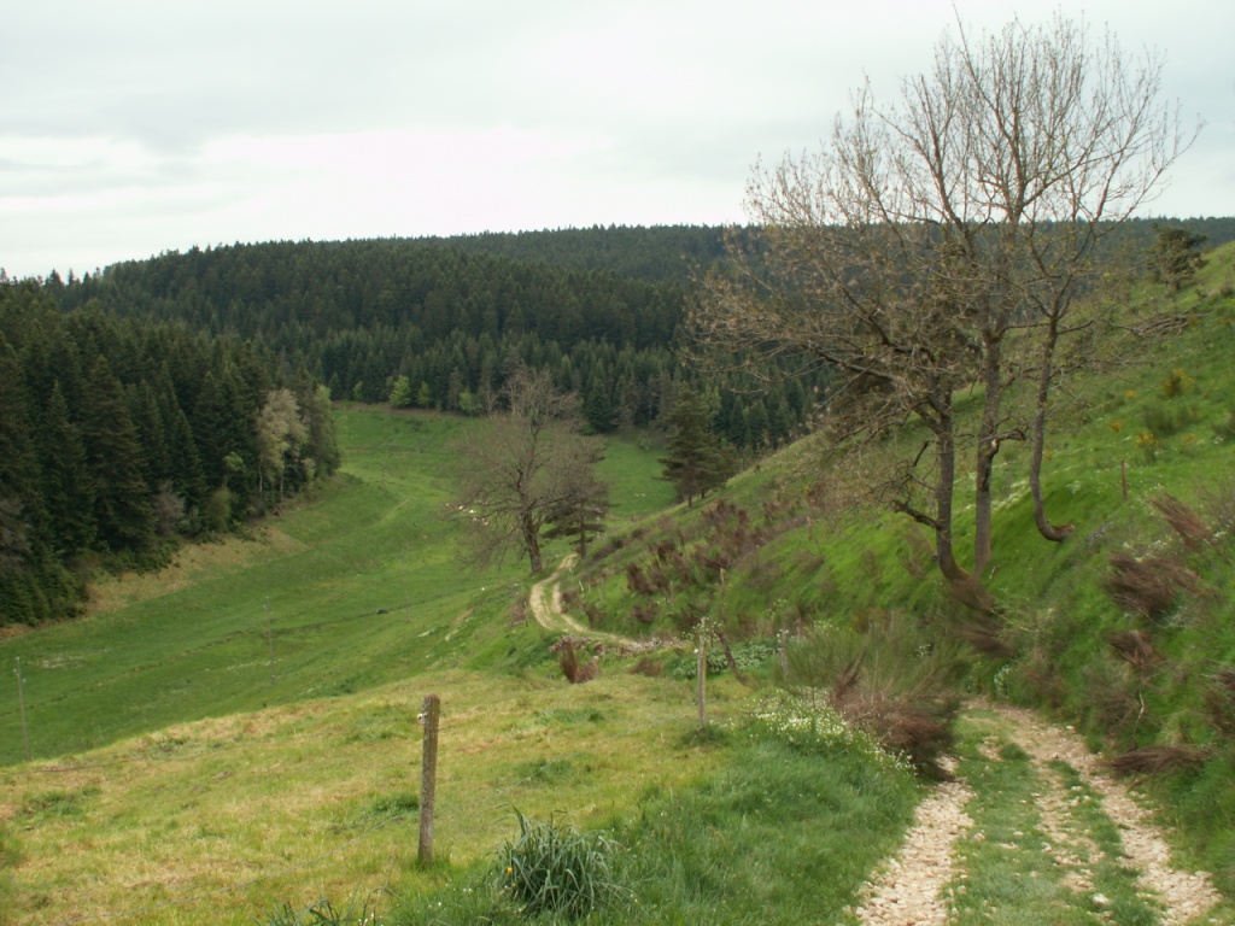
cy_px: 463
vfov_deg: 40.7
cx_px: 618
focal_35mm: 35
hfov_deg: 52.6
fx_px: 1249
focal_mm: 5.86
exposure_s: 1/30
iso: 50
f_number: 4.5
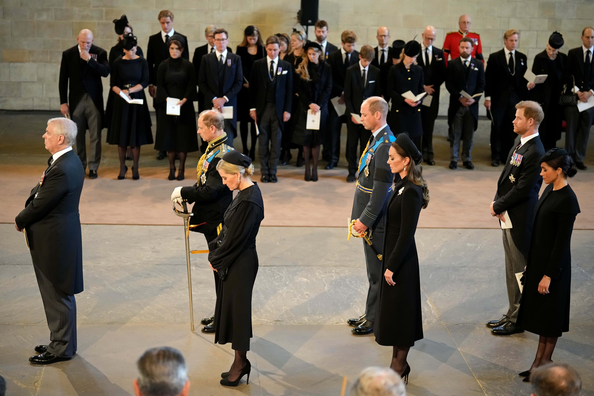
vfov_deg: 19.5
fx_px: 1155
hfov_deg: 28.8
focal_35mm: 70
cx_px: 297
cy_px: 198
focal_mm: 70
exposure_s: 1/200
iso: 4000
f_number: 2.8
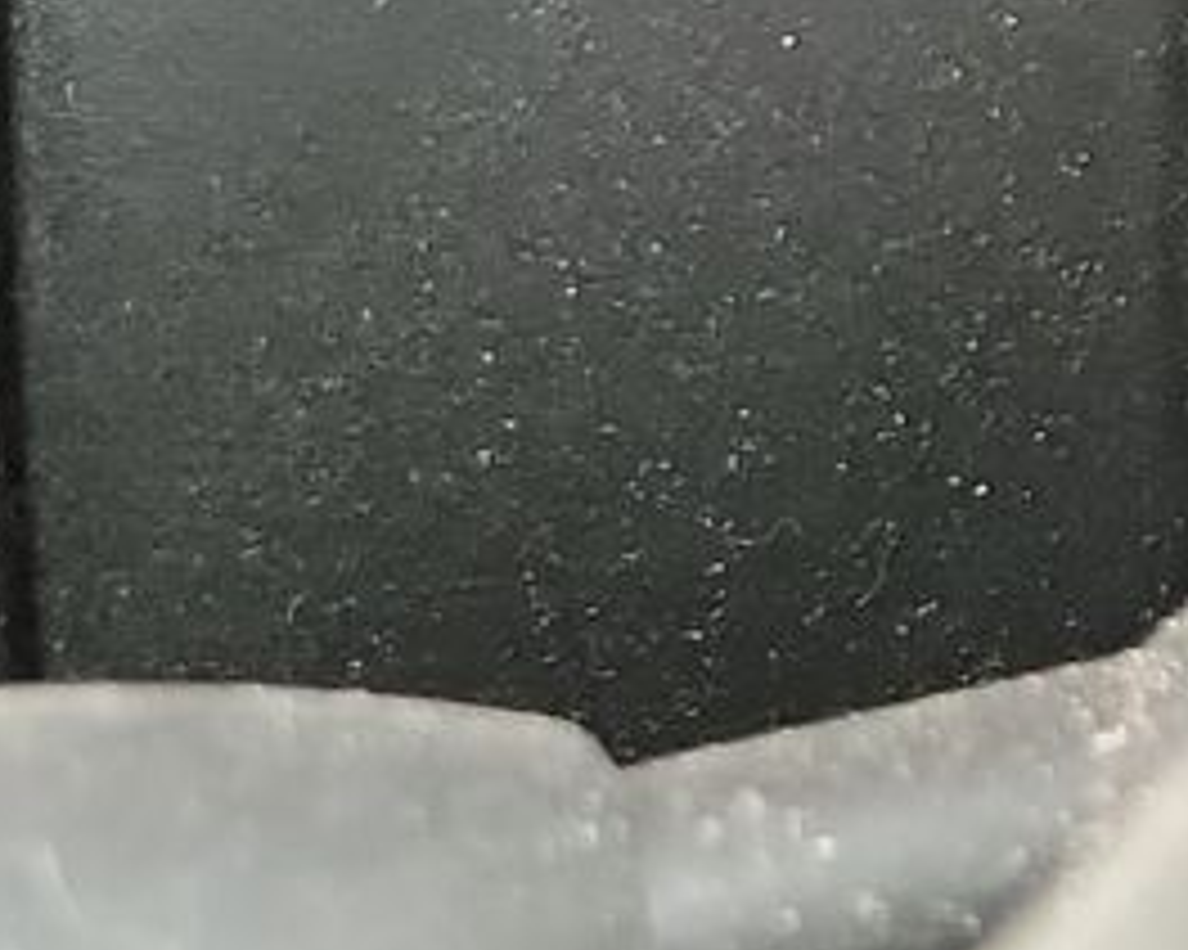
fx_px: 4991
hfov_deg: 12.0
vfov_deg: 9.4
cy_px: -1535
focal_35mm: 142
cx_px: 2421
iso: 1051
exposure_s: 1/59
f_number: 1.8
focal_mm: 6.7
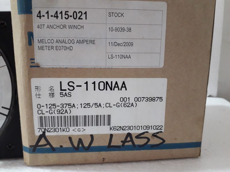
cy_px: 86
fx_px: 179
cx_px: 115
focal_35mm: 27
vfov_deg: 51.4
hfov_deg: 65.3
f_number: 1.9
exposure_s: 1/25
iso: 250
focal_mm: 3.6
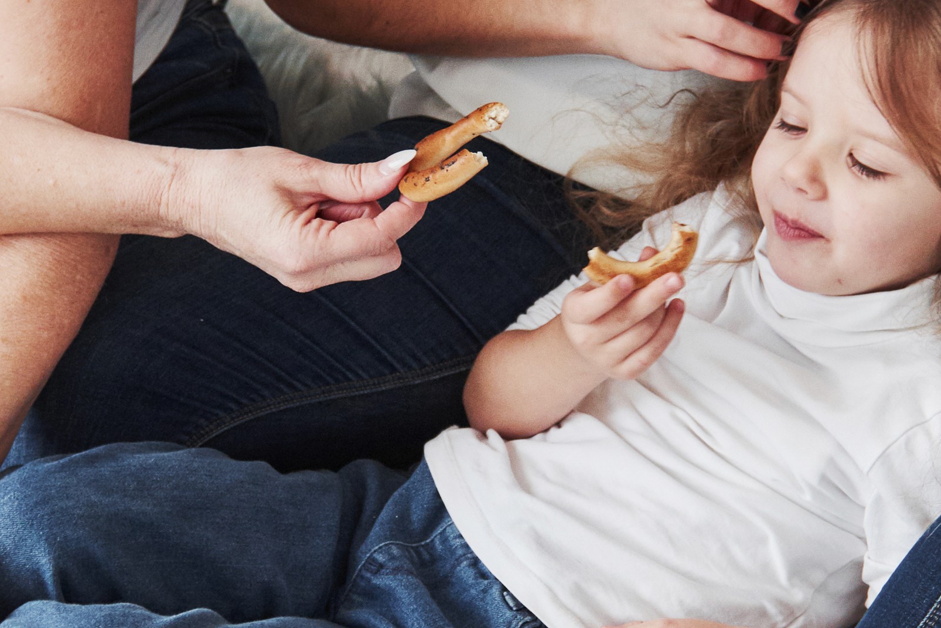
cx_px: 404
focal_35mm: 110
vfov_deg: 12.5
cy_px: 398
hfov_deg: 18.6
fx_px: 2876
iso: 320
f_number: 3.2
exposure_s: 1/200
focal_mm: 24
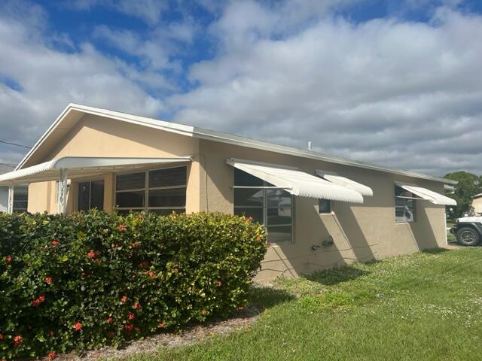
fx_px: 362
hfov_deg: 67.3
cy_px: 180
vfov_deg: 53.1
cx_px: 241
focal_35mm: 26
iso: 50
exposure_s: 1/8000
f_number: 1.5
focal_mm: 5.7
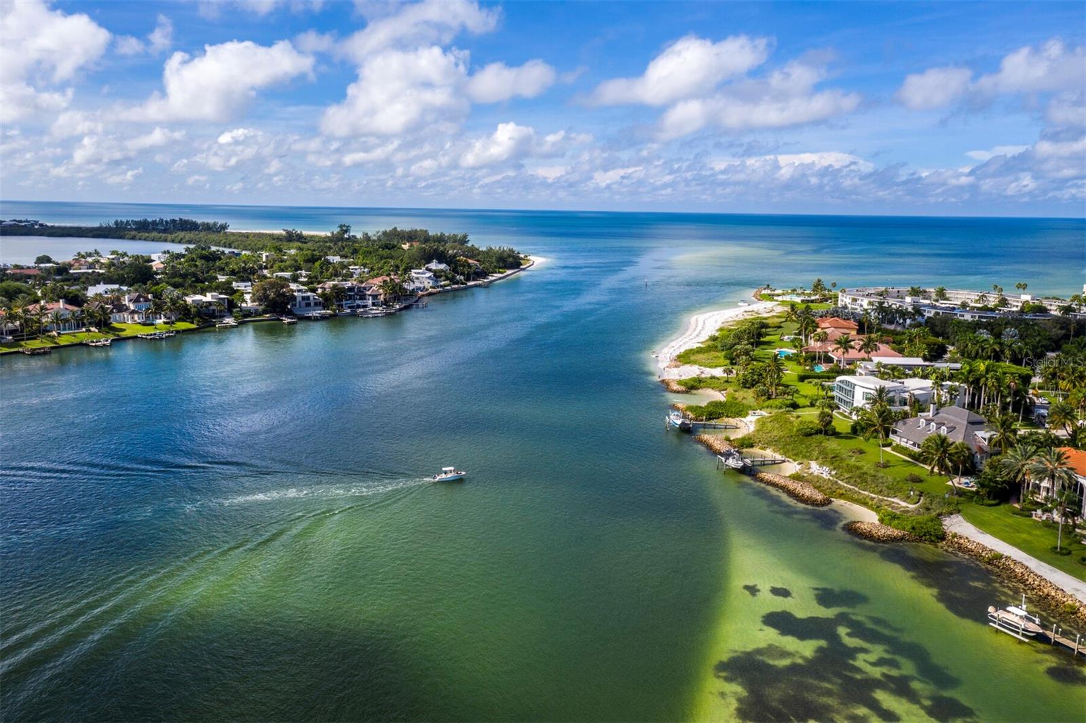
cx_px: 543
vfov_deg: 46.4
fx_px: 844
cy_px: 362
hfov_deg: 65.5
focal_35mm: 28
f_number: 5.6
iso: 100
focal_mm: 10.26
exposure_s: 1/500
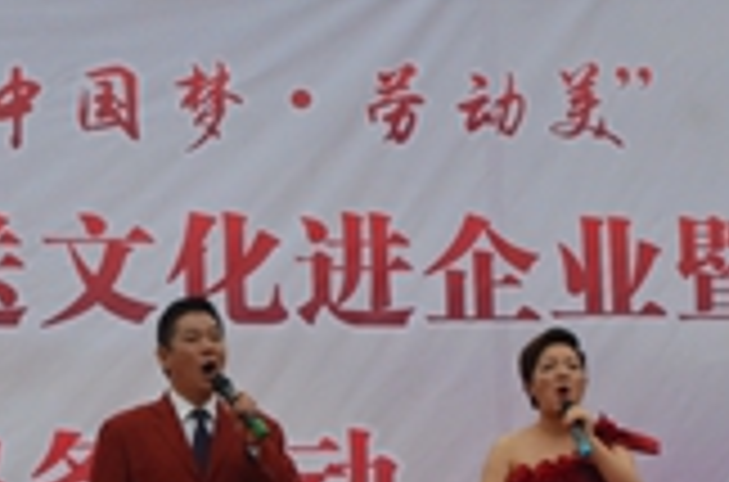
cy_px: 354
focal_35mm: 204
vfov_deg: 6.7
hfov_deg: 10.0
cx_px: 14
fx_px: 4119
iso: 1250
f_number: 13
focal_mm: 44
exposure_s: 1/750
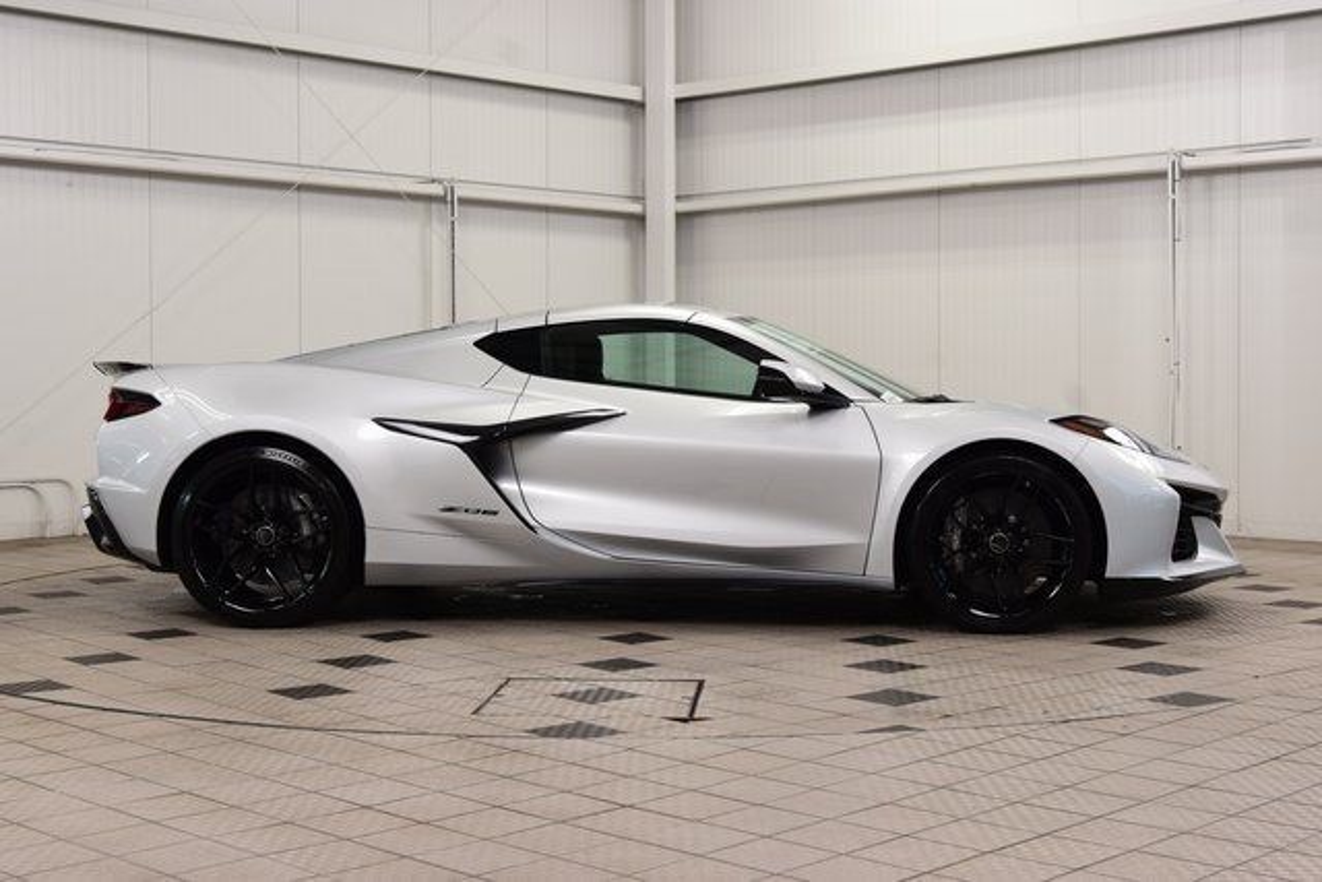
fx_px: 1873
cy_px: 441
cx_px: 661
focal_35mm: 51
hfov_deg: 38.9
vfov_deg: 26.5
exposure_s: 1/60
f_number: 8
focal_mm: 34
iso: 800
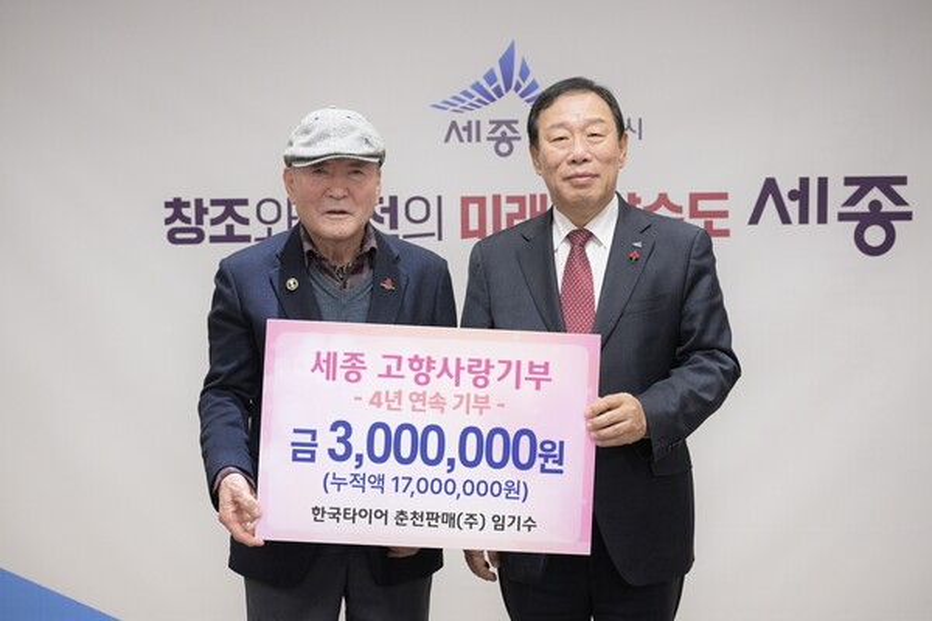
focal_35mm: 47
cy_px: 310
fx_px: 1217
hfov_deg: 41.9
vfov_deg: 28.6
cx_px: 466
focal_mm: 47
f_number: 4.5
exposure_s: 1/160
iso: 3200
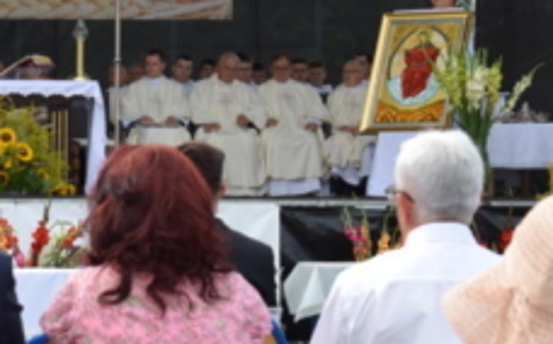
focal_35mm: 215
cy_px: -84
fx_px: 3237
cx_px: -39
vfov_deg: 6.1
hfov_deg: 9.7
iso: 100
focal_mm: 50
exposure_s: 1/160
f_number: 6.3
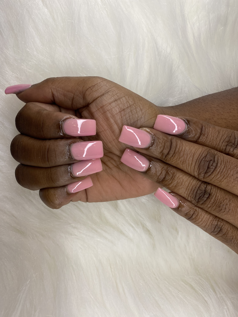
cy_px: 158
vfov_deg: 67.3
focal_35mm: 26
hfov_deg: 53.1
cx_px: 119
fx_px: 238
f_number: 1.8
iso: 32
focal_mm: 4.25
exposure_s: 1/539
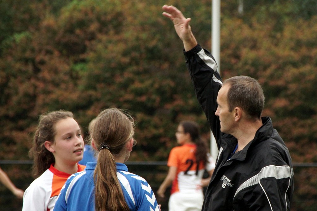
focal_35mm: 240
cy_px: 106
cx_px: 158
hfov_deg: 8.6
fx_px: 2113
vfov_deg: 5.7
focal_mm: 160
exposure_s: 1/250
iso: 640
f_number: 8
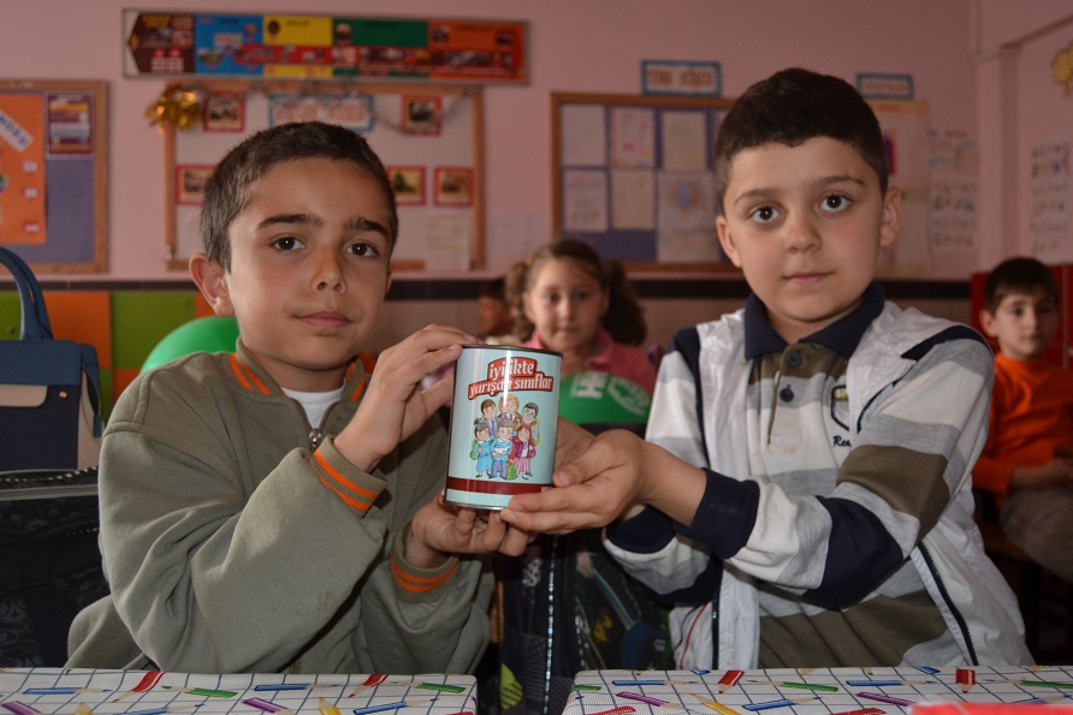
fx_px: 924
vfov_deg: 42.3
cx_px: 536
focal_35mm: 31
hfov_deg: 60.3
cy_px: 361
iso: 800
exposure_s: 1/60
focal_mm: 20
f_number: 3.5
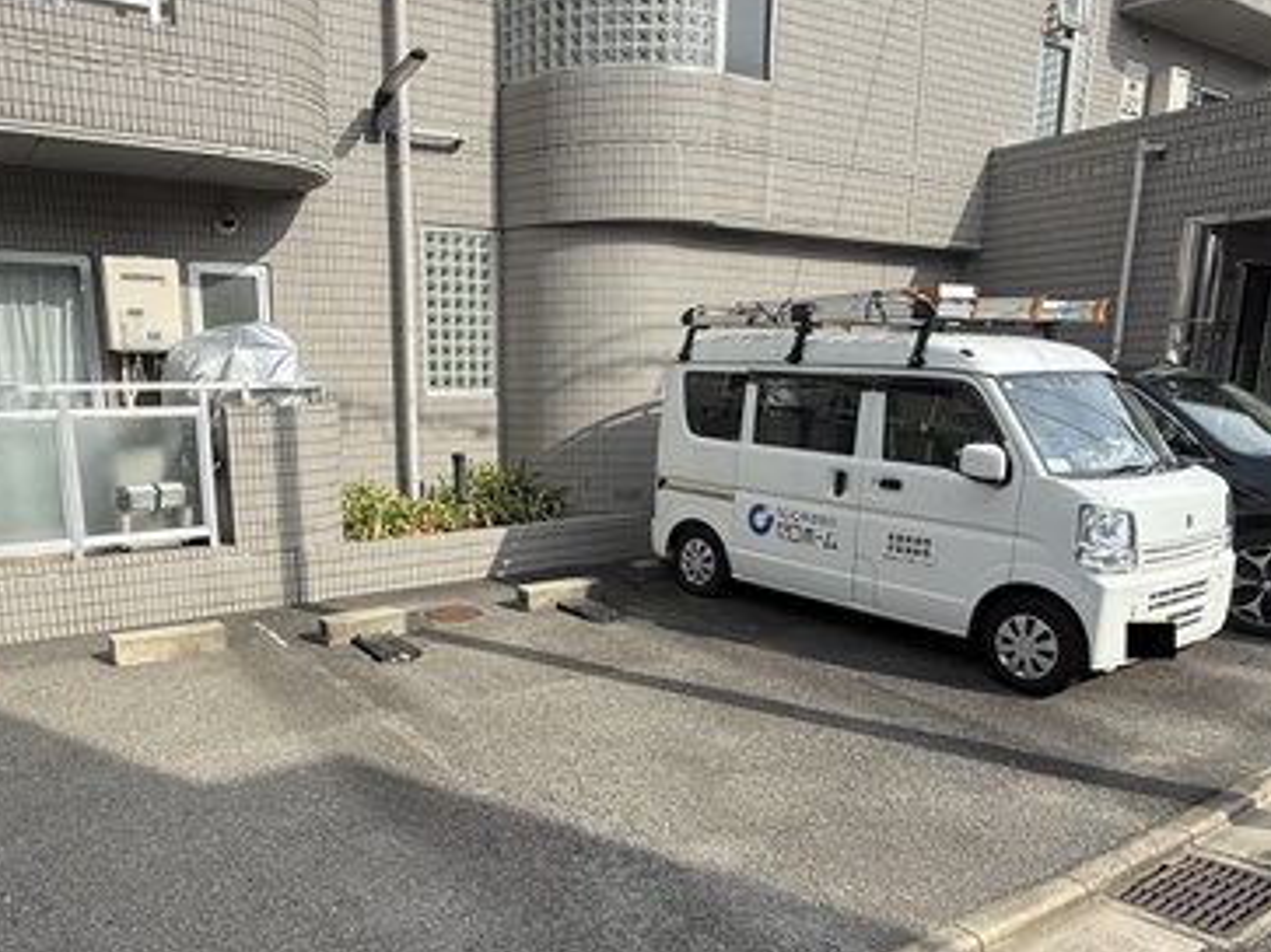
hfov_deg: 64.9
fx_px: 991
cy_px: 590
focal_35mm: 27
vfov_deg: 50.9
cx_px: 529
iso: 50
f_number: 2.2
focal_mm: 2.22
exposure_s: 1/1145
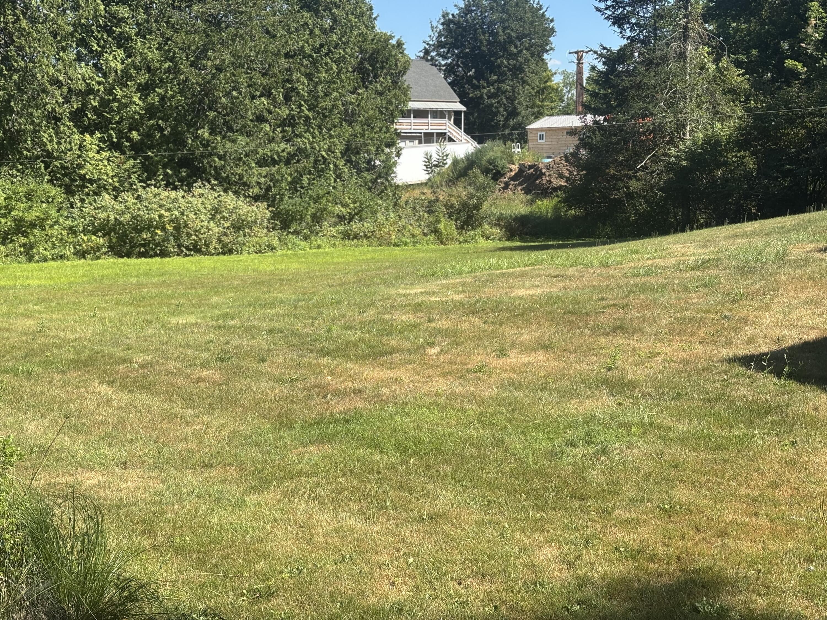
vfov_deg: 28.0
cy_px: 310
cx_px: 414
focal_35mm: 52
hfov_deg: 36.8
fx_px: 1242
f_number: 1.6
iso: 32
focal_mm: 5.96
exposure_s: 1/1103
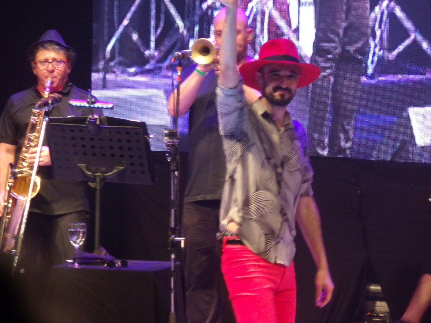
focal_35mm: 591
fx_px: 7360
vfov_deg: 2.5
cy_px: 148
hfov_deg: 3.4
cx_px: 205
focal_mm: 96.3
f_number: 5.3
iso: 400
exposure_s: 1/50
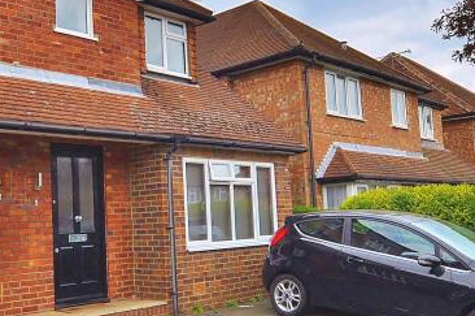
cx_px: 128
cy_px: 178
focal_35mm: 42
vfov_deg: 31.8
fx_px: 553
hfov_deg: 45.1
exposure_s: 1/250
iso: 200
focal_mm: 10
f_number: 8
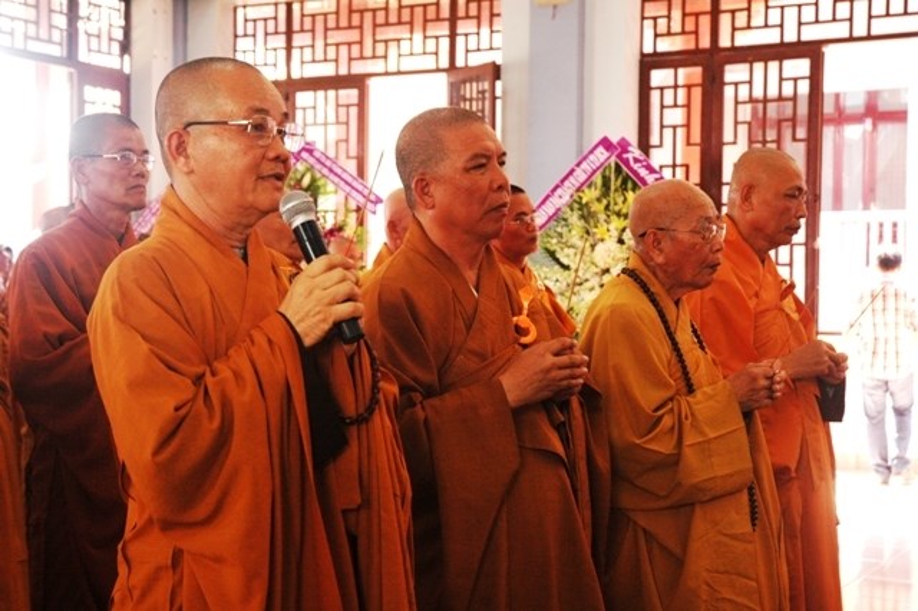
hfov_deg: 33.4
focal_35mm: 60
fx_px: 1529
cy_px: 306
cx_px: 459
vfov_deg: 22.6
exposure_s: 1/50
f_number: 4.5
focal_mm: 40
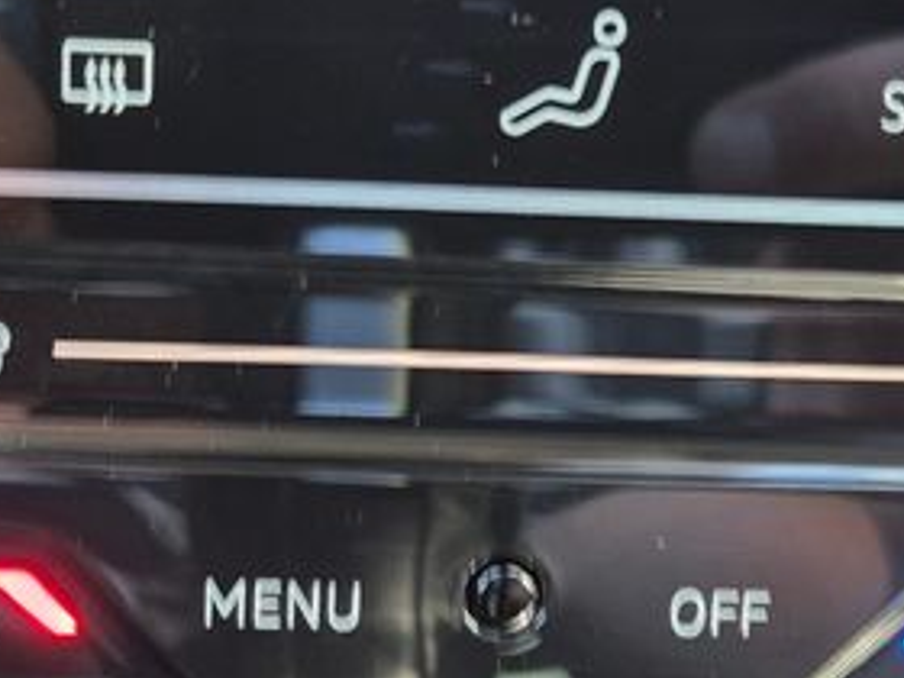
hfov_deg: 23.3
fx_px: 2194
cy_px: 426
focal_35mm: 84
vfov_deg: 17.5
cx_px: 465
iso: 125
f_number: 1.8
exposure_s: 1/51
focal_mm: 5.4
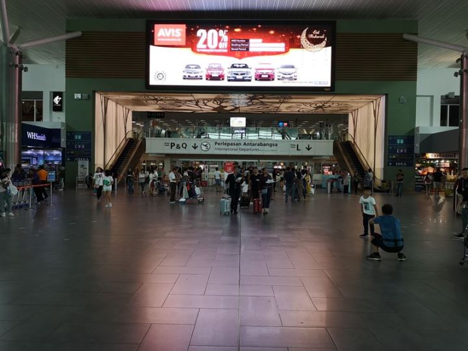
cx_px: 234
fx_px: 365
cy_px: 176
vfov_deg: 51.4
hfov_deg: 65.3
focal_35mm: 27
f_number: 1.8
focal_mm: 3.95
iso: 64
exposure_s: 1/50
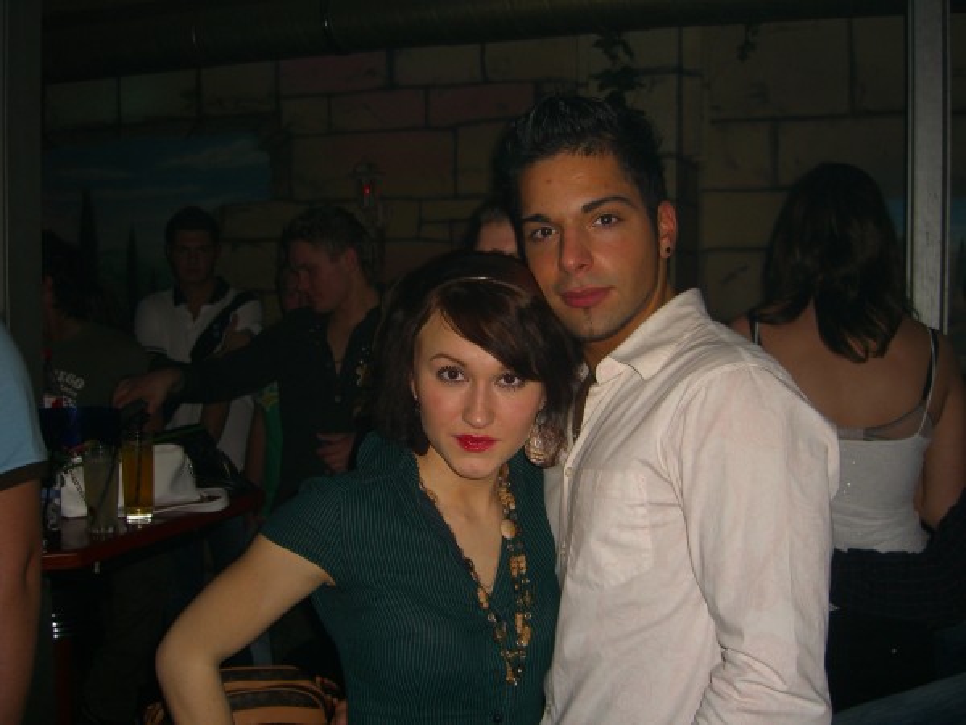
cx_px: 483
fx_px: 1060
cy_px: 362
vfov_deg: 37.7
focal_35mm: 38
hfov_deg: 49.0
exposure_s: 1/60
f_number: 2.8
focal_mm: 7.9
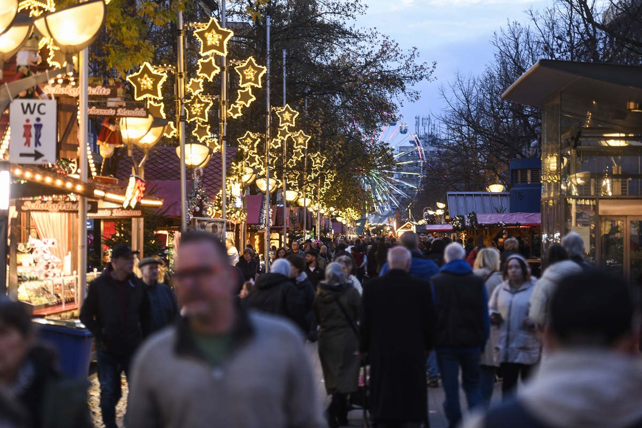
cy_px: 214
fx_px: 1819
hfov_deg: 20.0
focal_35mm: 102
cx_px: 321
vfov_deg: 13.4
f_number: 2.8
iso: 640
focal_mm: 102
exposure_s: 1/50
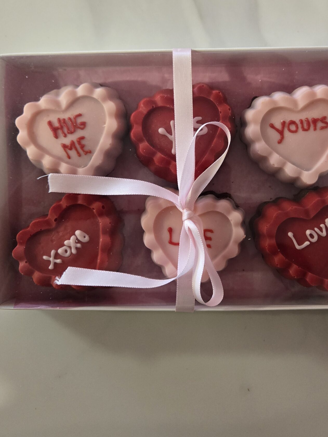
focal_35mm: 35
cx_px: 204
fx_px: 442
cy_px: 182
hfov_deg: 40.4
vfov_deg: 52.4
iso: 640
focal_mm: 5.4
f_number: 1.8
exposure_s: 1/120
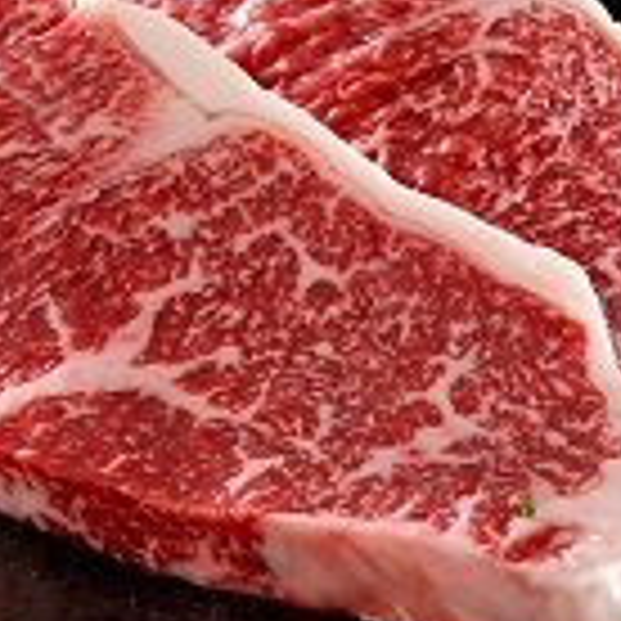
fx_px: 5906
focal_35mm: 291
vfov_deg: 6.0
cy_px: 272
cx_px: 252
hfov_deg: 6.0
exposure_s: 1/125
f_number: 13
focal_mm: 105
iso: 100
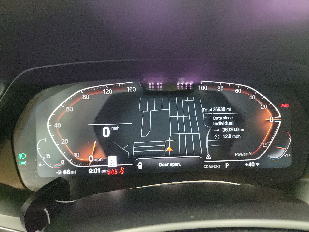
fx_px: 214
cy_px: 116
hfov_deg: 71.6
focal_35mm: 24
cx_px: 154
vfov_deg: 56.8
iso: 4837
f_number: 1.8
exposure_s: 1/59
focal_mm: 6.7
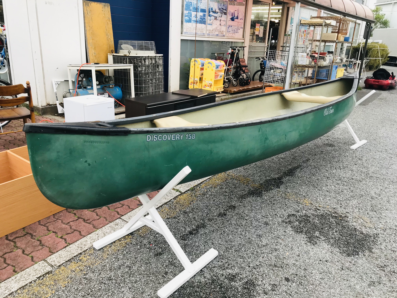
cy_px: 149
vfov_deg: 49.7
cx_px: 198
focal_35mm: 28
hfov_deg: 63.4
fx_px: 321
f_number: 1.8
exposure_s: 1/100
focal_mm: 3.99
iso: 25
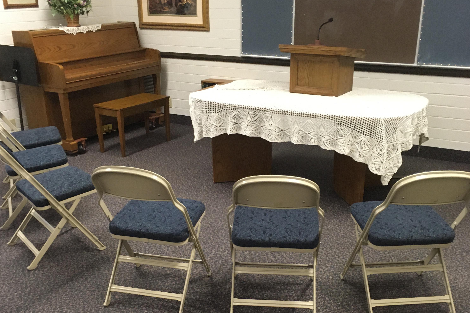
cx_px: 234
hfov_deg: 47.4
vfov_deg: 32.4
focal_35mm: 41
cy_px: 207
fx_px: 535
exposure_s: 1/30
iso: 200
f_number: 2.2
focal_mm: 4.15
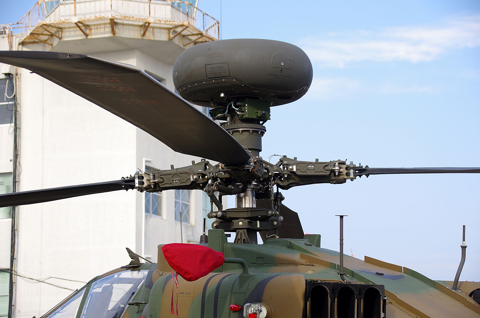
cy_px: 159
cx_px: 240
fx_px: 1490
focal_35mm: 112
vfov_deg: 12.2
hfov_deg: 18.3
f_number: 6.3
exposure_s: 1/125
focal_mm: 75
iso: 125
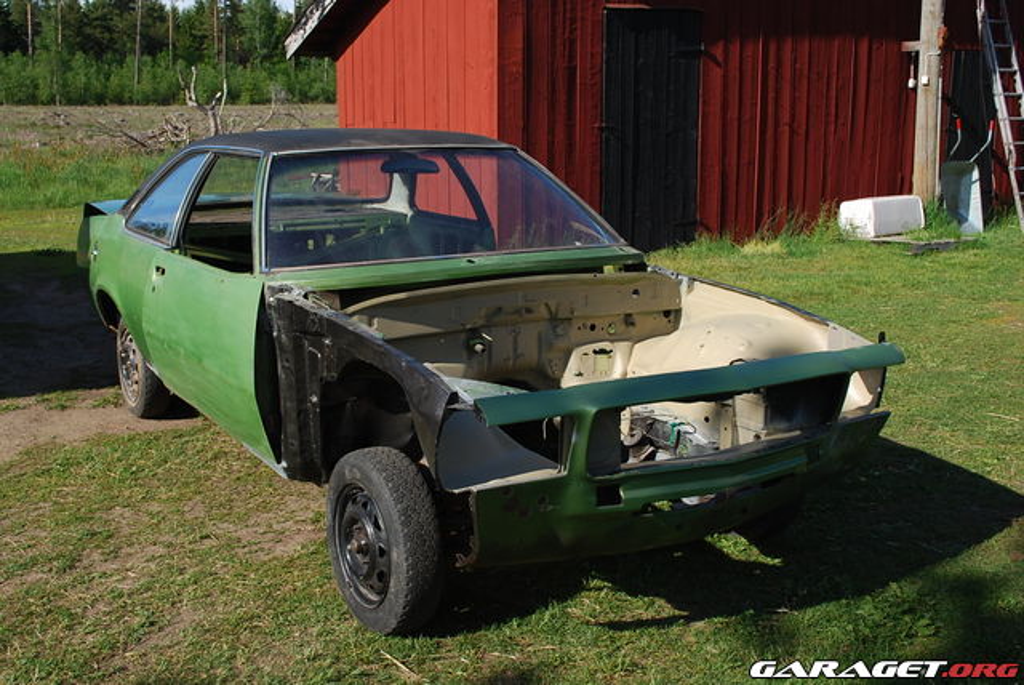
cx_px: 512
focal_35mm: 39
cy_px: 342
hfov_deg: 49.5
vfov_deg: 34.3
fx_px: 1110
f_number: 7.1
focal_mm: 26
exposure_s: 1/200
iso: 100
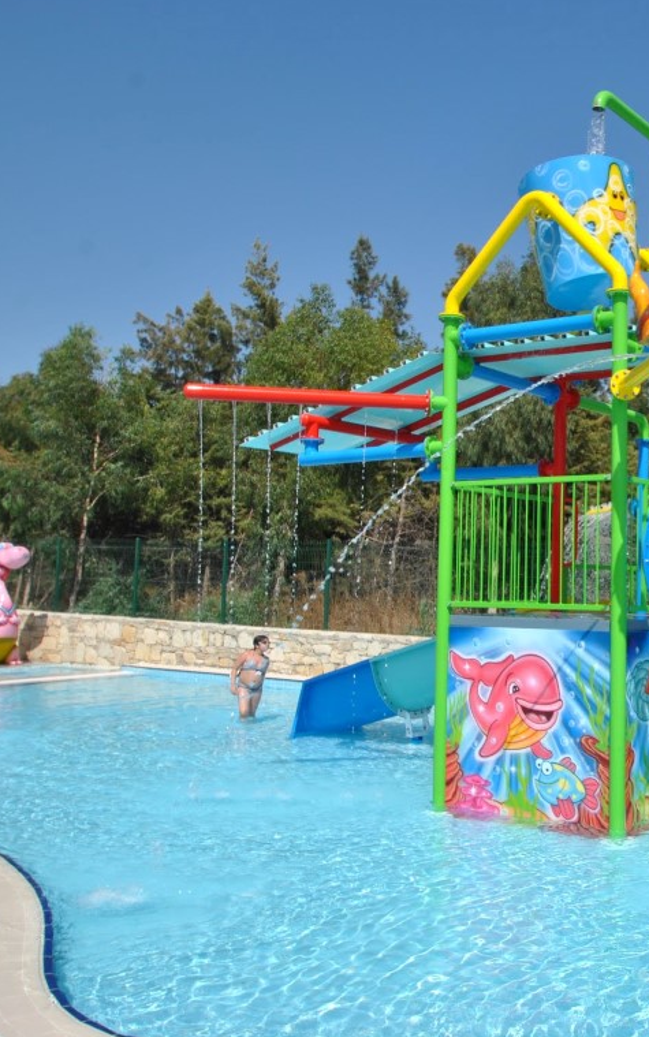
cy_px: 515
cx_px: 665
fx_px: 1046
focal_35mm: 37
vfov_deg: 52.7
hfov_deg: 31.6
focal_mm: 16
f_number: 9
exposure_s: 1/320
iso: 100
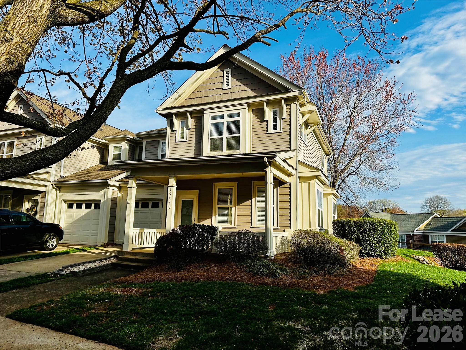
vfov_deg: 56.8
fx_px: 323
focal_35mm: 24
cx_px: 233
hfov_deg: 71.6
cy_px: 175
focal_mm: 6.86
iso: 80
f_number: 1.78
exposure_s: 1/3597
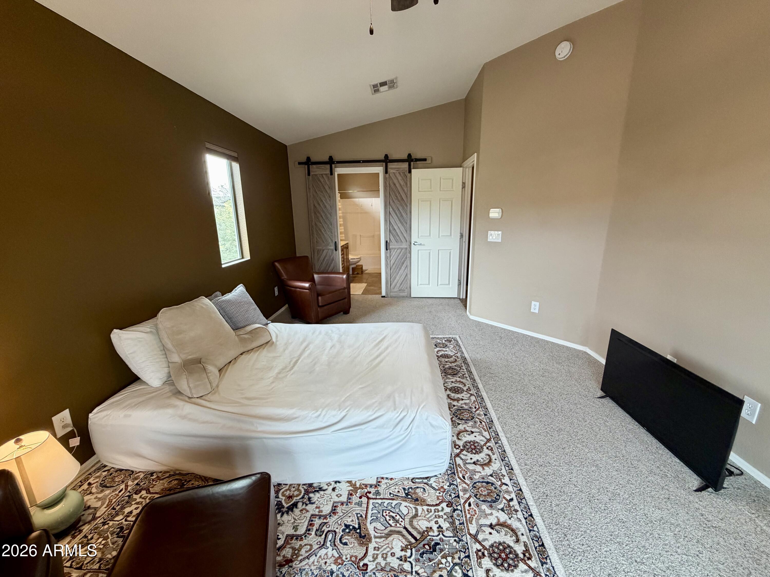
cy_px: 288
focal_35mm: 14
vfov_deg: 85.7
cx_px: 385
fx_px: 311
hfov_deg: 102.1
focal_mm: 2.22
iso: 320
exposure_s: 1/120
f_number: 2.2
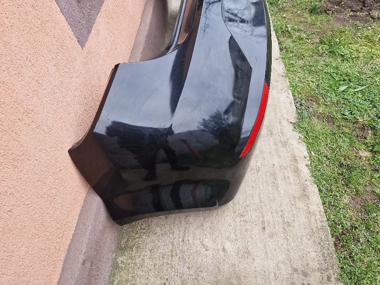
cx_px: 190
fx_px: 252
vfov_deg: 58.9
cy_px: 142
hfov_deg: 73.9
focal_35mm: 23
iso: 50
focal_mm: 5.4
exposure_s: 1/182
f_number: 1.8
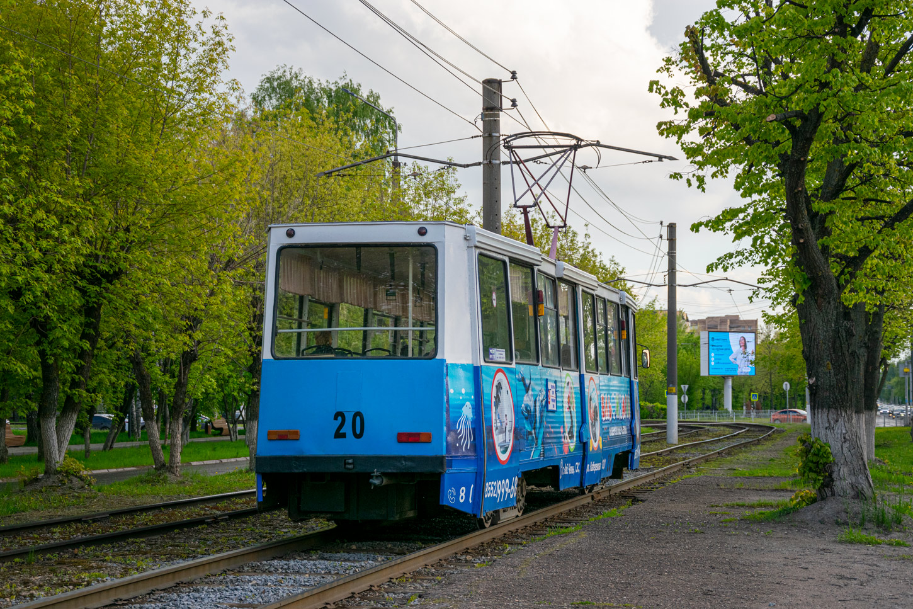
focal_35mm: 68
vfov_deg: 20.2
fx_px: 1712
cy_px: 304
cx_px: 456
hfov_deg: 29.9
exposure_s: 1/640
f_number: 4.8
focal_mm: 45
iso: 200
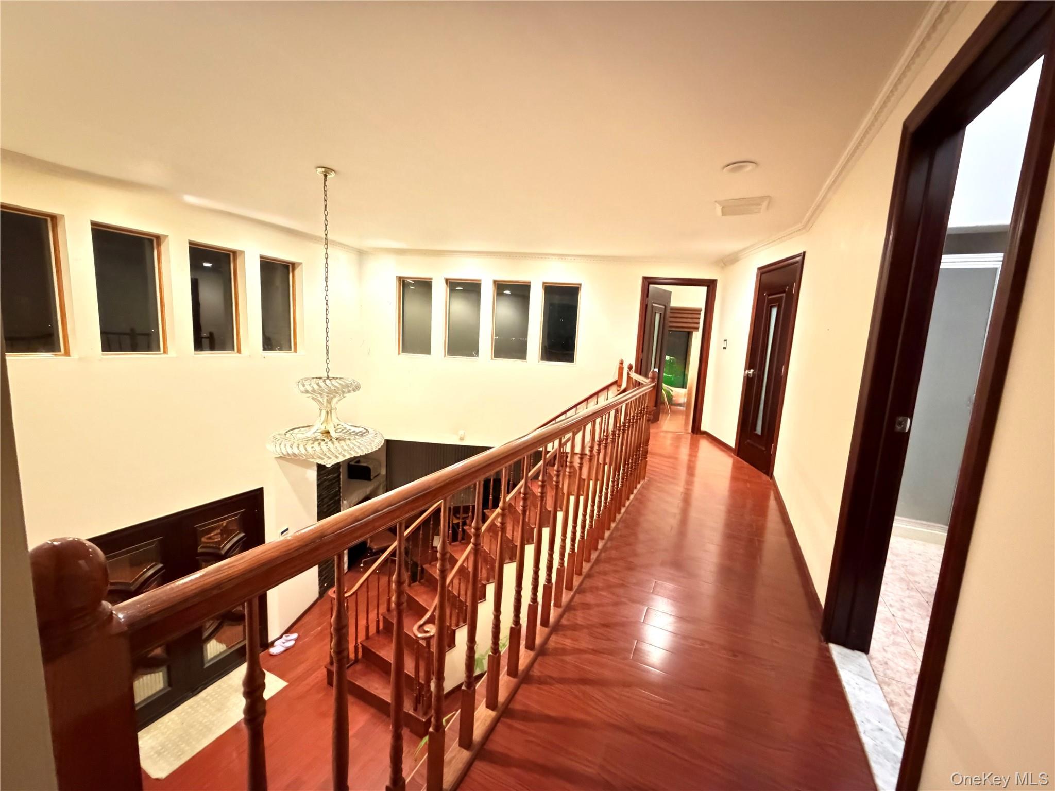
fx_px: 427
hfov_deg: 102.1
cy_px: 396
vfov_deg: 85.7
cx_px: 528
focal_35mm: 14
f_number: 2.2
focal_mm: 2.22
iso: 2500
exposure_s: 1/29
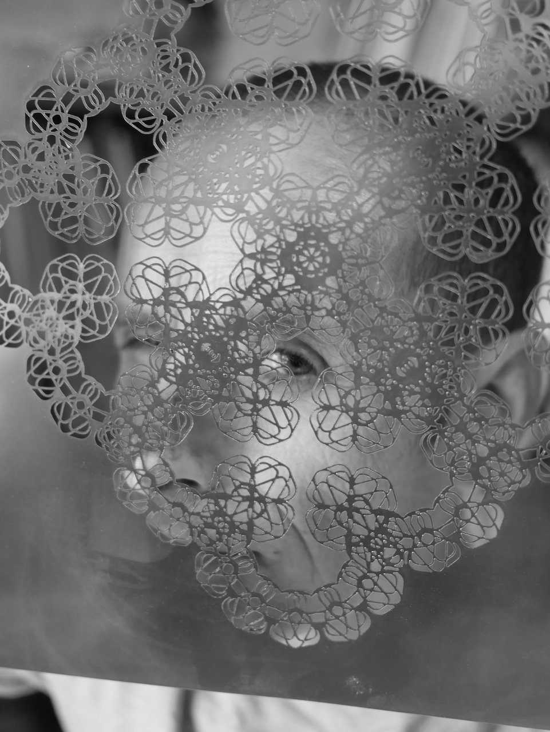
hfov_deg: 36.0
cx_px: 275
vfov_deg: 46.8
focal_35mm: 40
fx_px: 847
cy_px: 366
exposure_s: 1/60
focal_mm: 20
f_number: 1.7
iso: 640
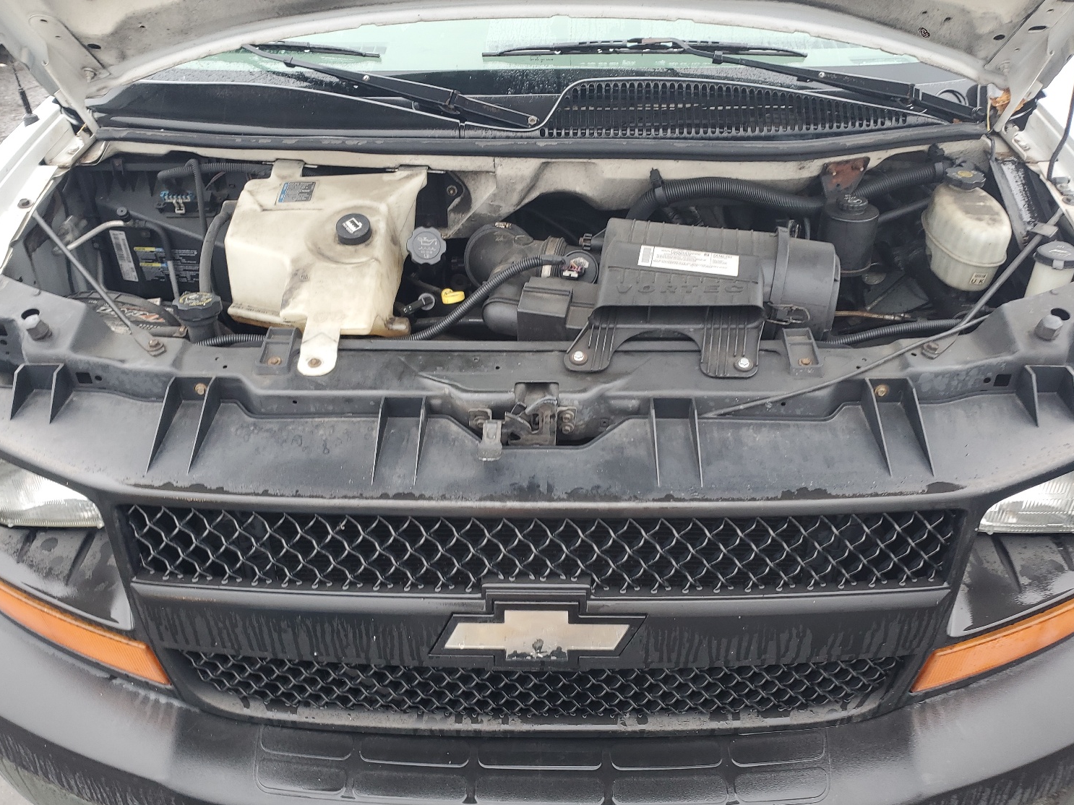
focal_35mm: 28
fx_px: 869
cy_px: 422
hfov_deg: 63.4
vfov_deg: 49.7
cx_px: 546
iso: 51
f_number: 1.5
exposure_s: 1/60.2
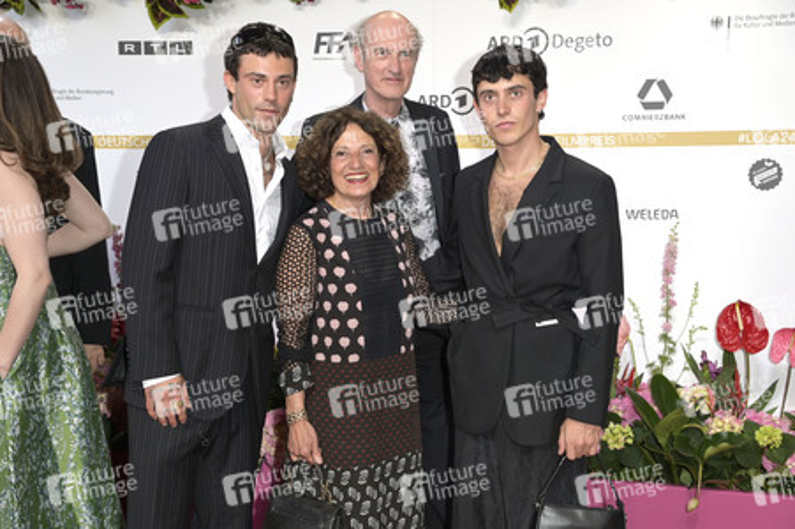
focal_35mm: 58
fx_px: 1280
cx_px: 398
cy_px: 264
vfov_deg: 23.3
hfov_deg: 34.5
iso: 640
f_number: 5
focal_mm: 58
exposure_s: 1/250
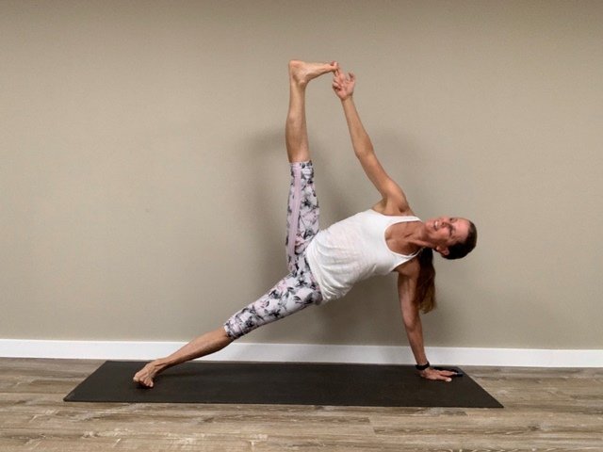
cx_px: 302
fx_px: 557
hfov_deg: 56.8
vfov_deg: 44.2
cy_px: 226
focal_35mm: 32
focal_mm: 2.87
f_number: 2.2
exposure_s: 1/60
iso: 160
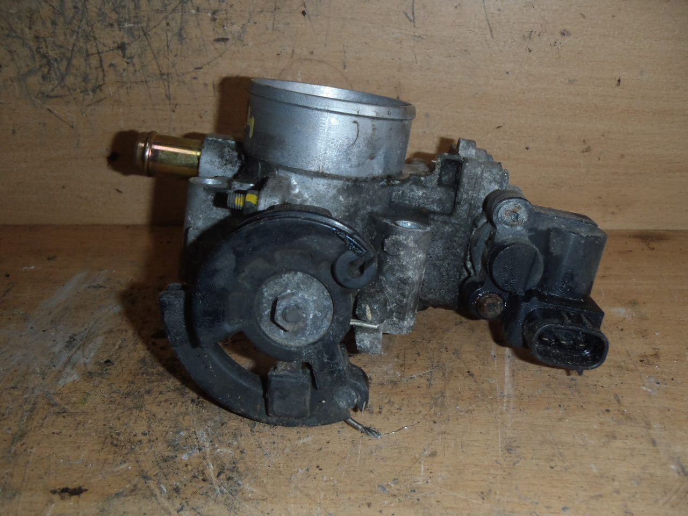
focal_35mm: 38
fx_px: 755
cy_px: 258
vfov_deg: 37.7
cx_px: 344
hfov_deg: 49.0
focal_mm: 6.83
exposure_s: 1/40
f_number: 4.6
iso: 100
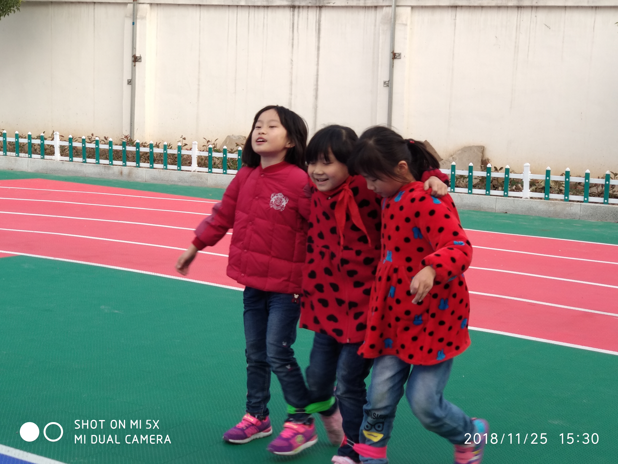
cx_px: 309
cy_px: 232
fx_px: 928
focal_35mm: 52
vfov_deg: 28.0
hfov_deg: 36.8
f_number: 2.6
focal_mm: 5.99
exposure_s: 1/159
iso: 100
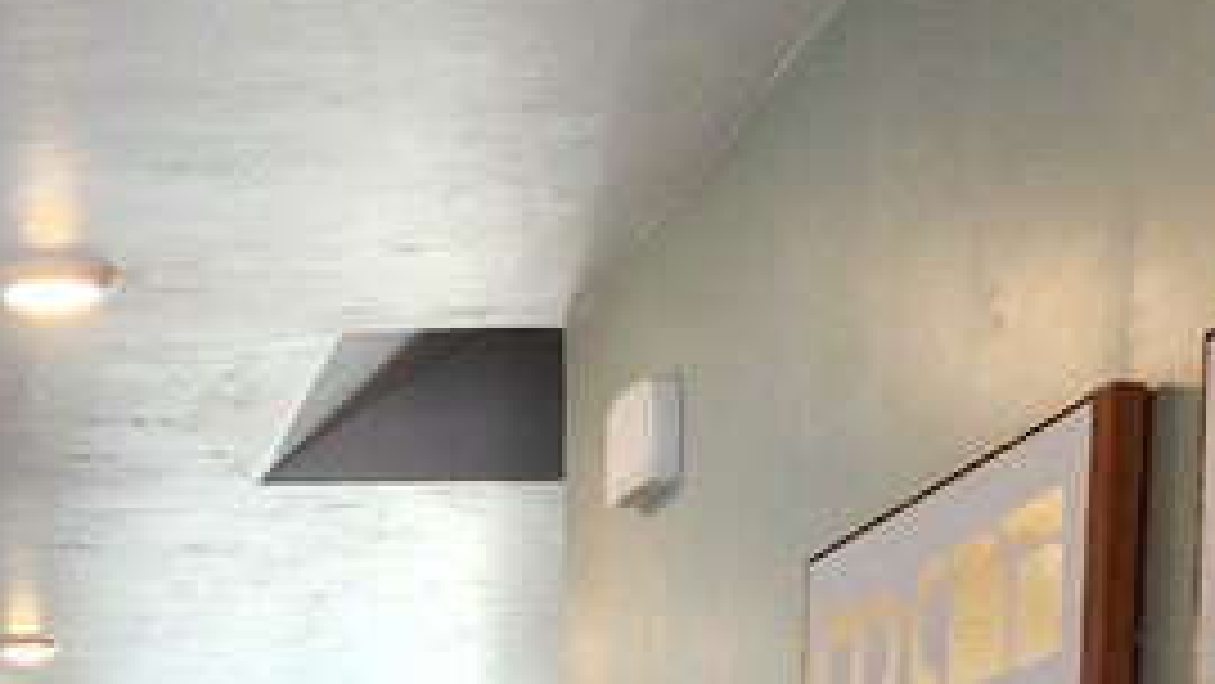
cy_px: 1336
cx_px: 126
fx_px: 3061
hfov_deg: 21.9
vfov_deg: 11.6
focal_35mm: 95
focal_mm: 6.4
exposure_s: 1/120
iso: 80
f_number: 1.8
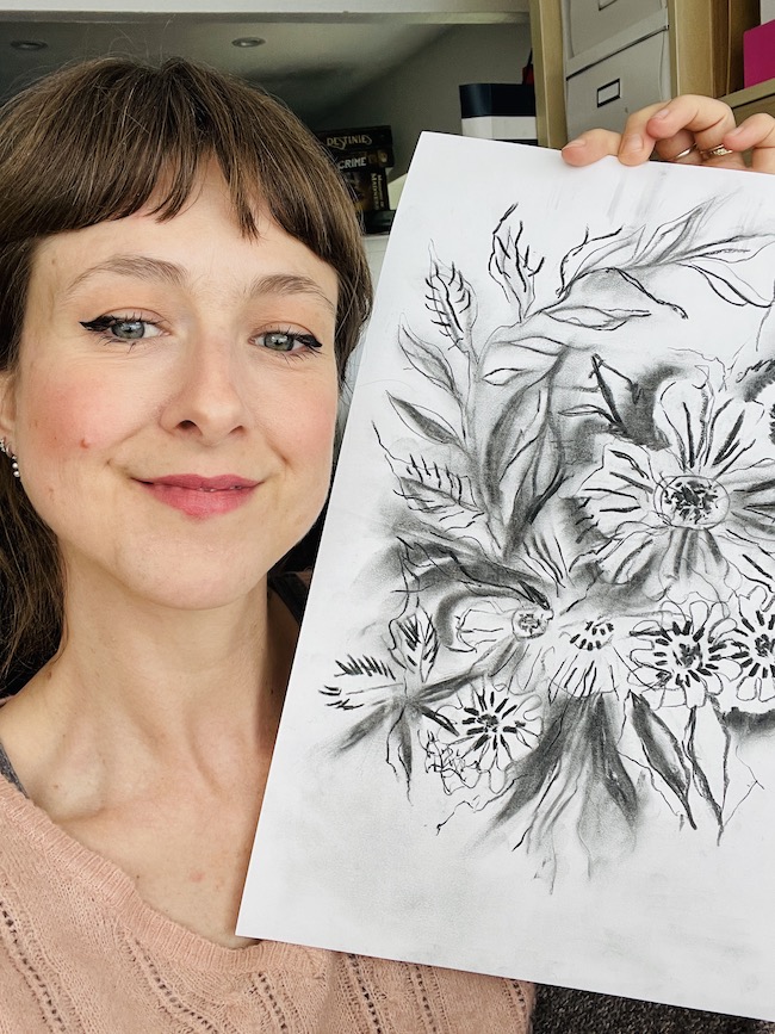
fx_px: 896
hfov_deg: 46.8
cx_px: 388
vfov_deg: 60.0
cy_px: 517
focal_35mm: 30
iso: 100
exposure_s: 1/69
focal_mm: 2.71
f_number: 2.2
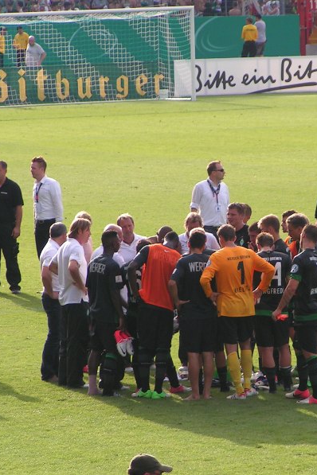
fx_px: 4160
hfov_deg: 4.4
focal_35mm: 315
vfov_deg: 6.5
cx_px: 230
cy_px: 238
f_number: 3.5
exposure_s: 1/400
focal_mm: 34.5
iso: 50
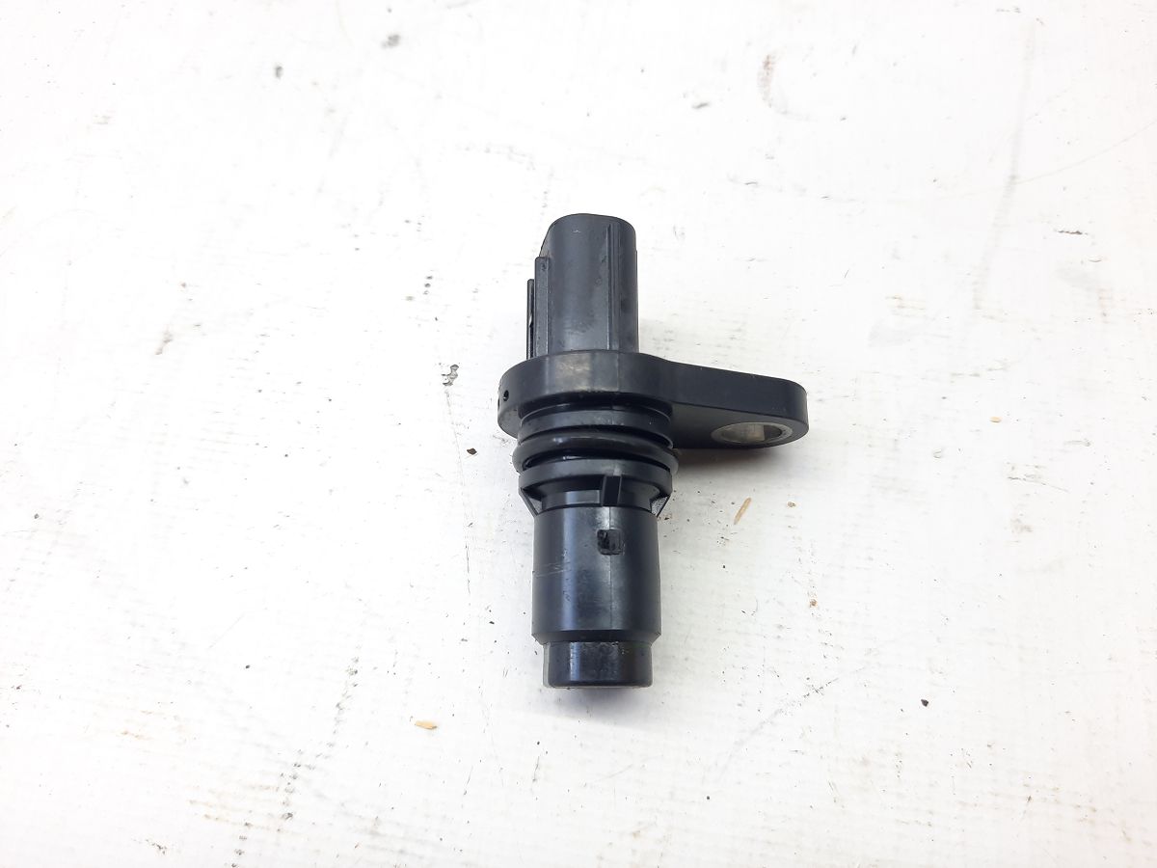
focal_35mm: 25
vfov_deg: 54.9
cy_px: 434
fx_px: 836
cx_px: 578
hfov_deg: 69.4
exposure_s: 1/50
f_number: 2
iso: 100
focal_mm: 4.6
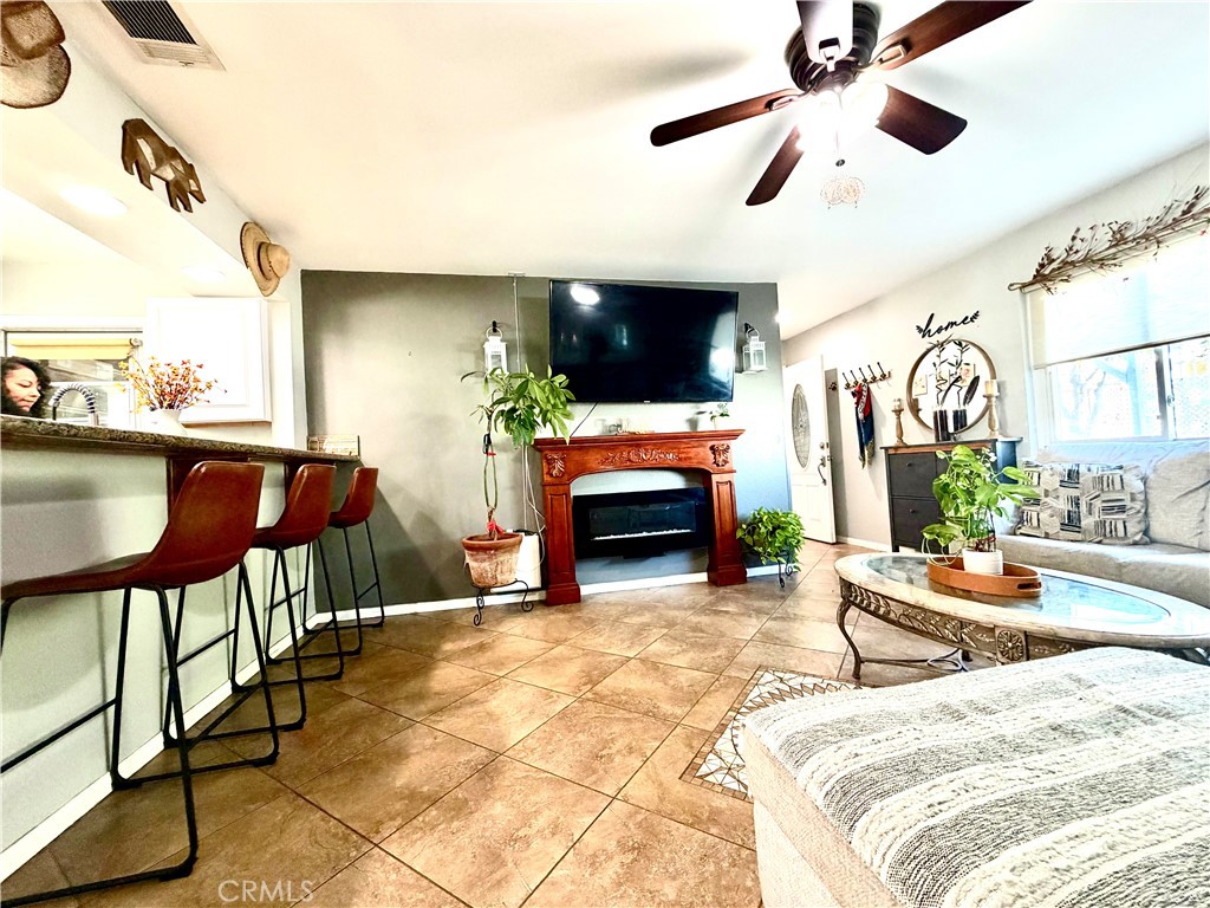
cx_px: 605
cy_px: 454
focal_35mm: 14
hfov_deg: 102.1
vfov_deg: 85.7
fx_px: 489
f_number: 2.2
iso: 320
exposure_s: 1/60
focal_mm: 2.22
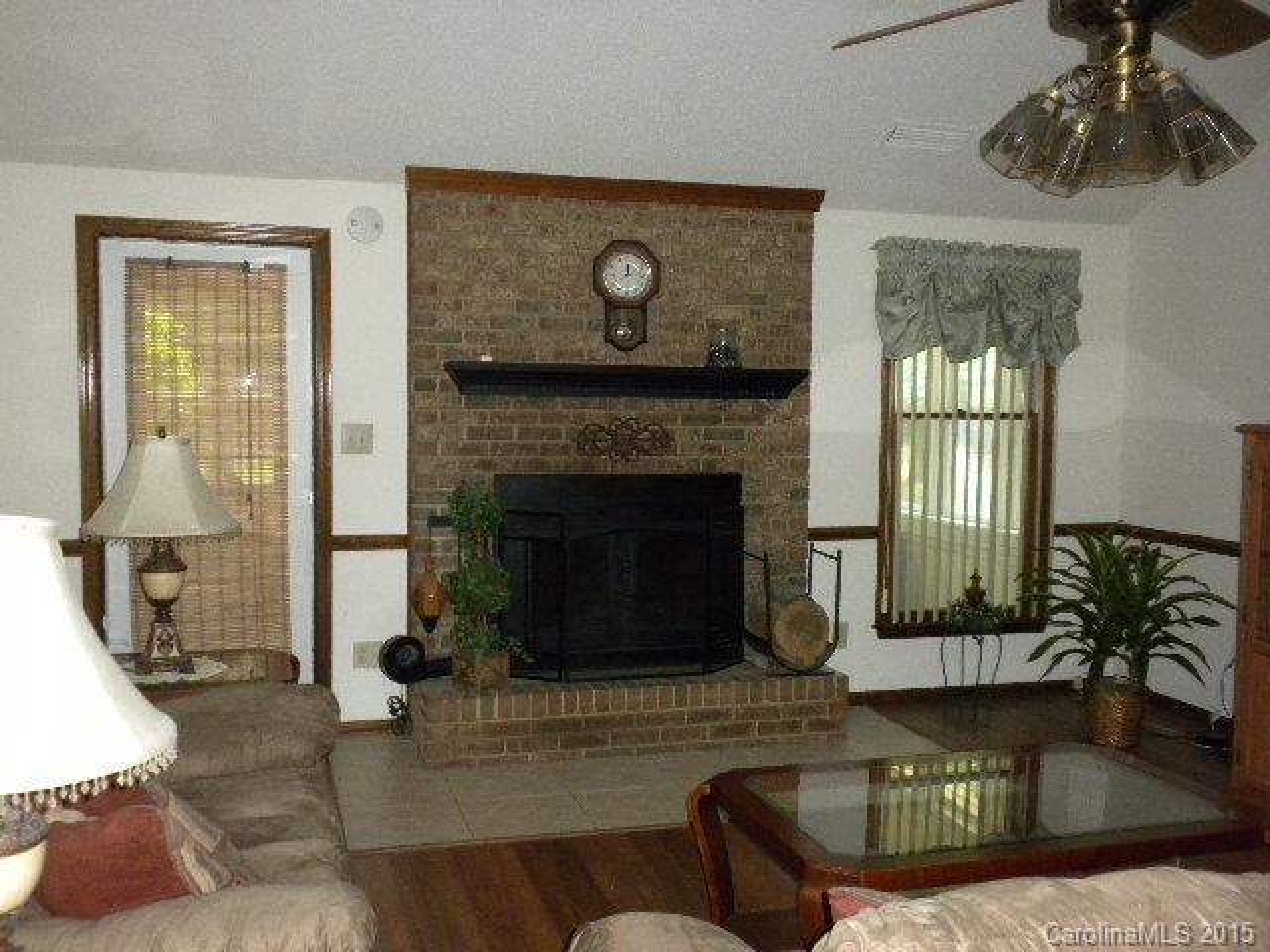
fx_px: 1357
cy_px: 476
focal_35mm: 37
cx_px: 635
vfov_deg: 38.7
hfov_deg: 50.1
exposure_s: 1/30
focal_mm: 6.6
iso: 499
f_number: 3.5
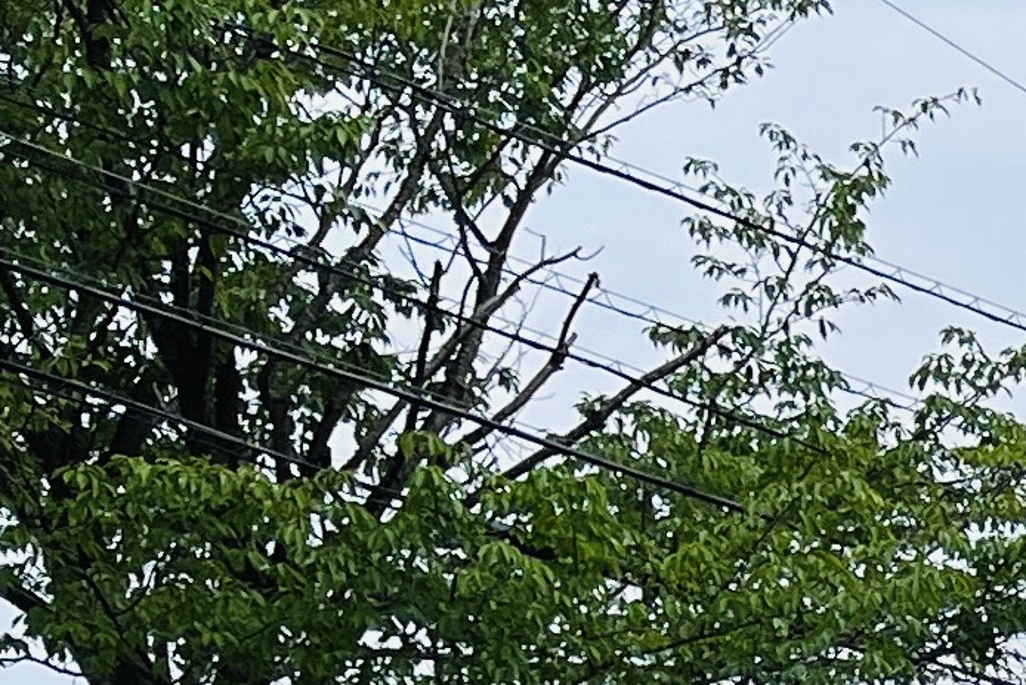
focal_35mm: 157
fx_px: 4475
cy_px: 2188
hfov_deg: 11.2
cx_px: 2377
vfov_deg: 7.5
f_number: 1.6
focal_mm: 5.1
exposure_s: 1/2513
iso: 50
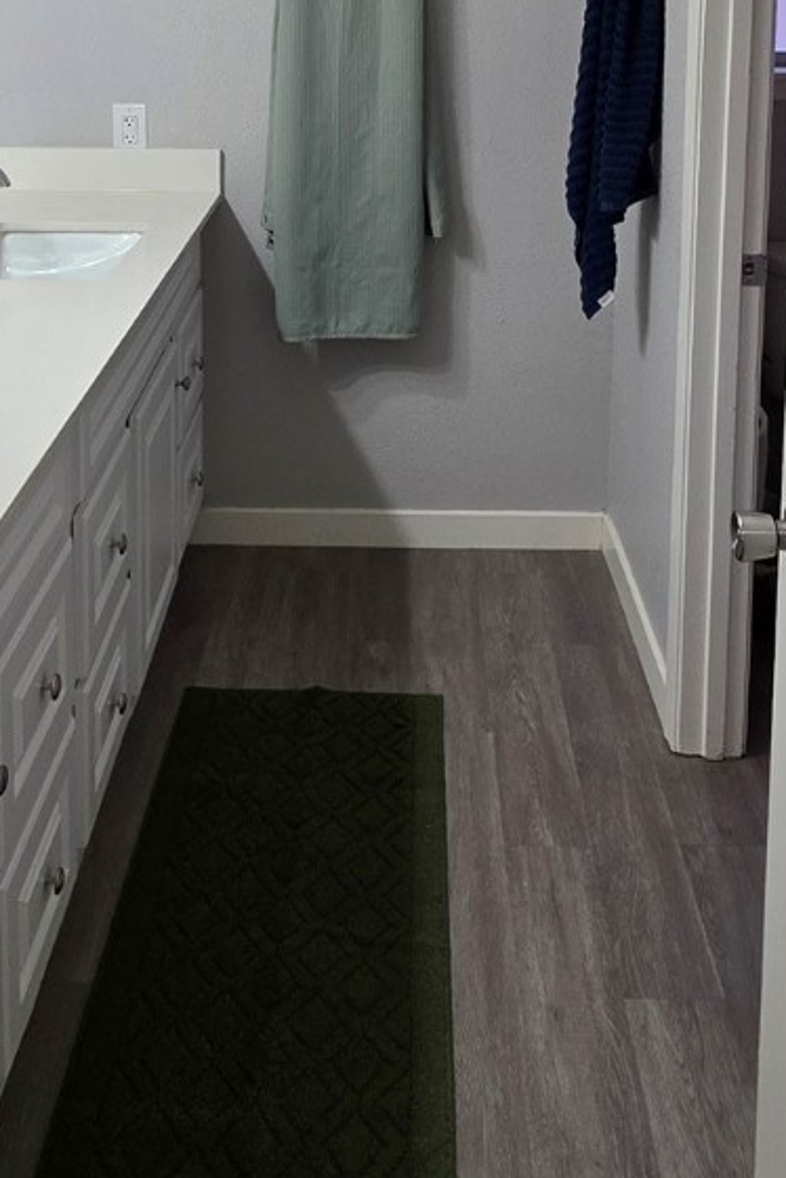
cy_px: 88
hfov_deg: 35.9
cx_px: 376
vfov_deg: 46.2
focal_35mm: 37
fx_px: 1212
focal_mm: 2.2
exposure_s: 1/120
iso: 80
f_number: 1.9
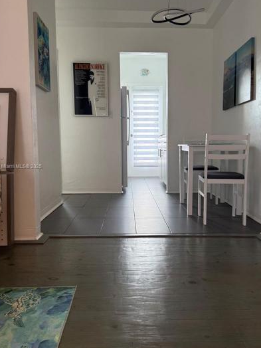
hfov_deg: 42.9
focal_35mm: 33
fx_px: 332
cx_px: 148
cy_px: 167
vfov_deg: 55.3
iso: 200
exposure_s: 1/120
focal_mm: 6.76
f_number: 1.78
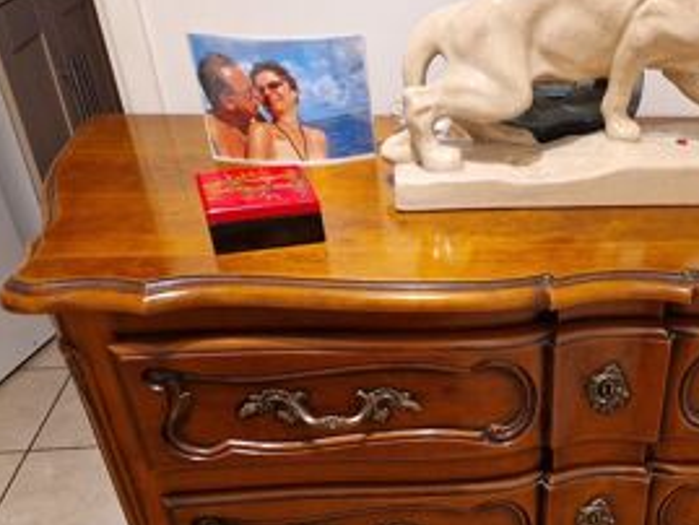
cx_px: 616
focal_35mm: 41
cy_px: 439
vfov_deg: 33.8
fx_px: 828
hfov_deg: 42.4
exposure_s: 1/50
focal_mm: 5.4
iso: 640
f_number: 1.8
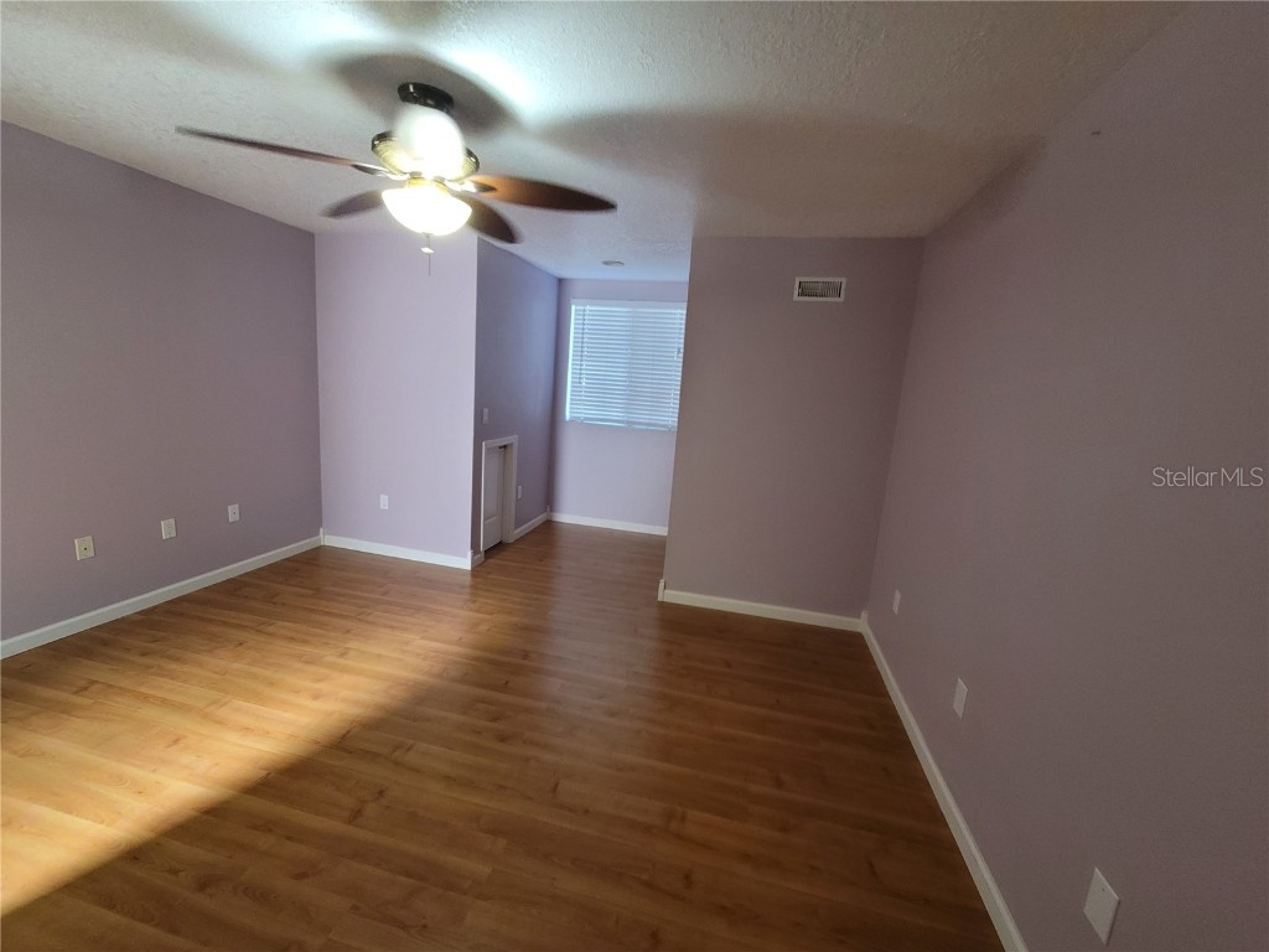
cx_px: 634
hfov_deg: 106.2
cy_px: 476
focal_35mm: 13
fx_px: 477
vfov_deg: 89.9
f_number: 2.2
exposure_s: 1/40
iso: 400
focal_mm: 2.2
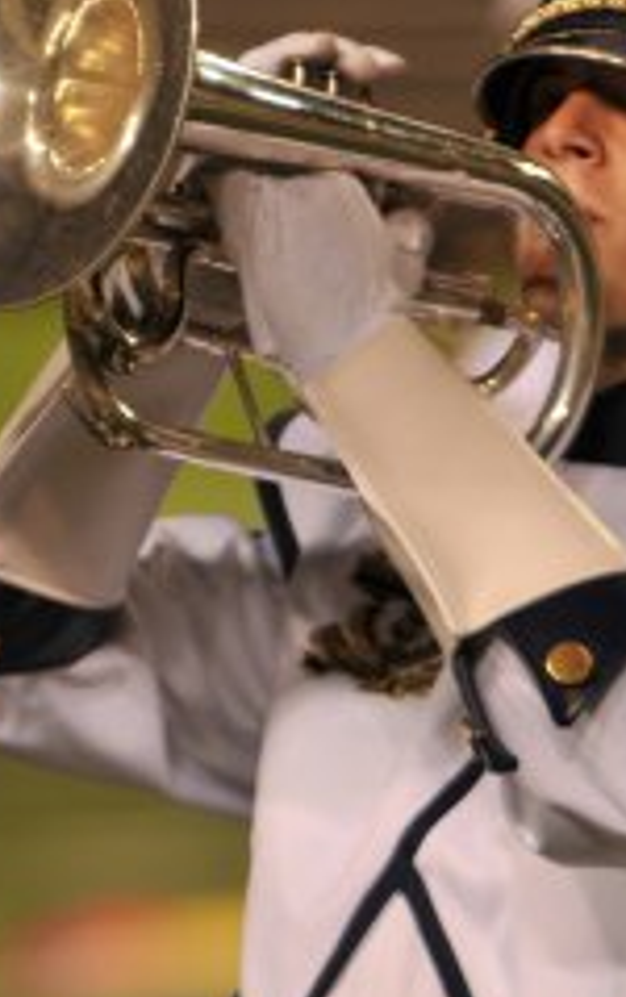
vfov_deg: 2.7
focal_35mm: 766
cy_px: 972
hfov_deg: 1.7
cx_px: 503
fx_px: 20847
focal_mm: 200
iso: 200
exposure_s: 1/100
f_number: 2.8
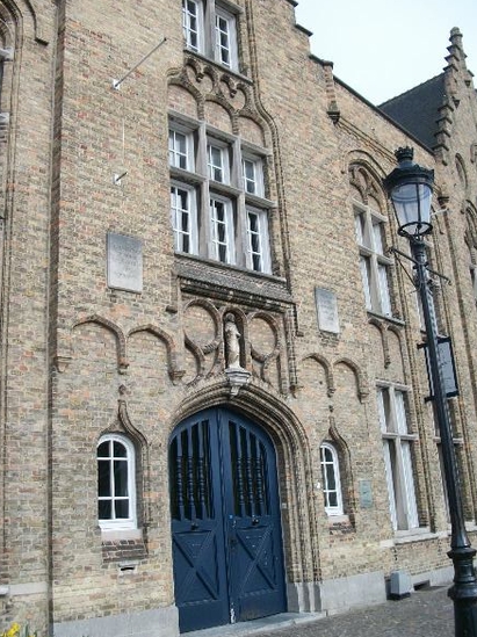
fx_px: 644
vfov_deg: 52.6
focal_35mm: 35
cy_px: 305
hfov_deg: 40.7
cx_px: 246
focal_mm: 5.7
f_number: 8.8
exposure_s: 1/50
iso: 80
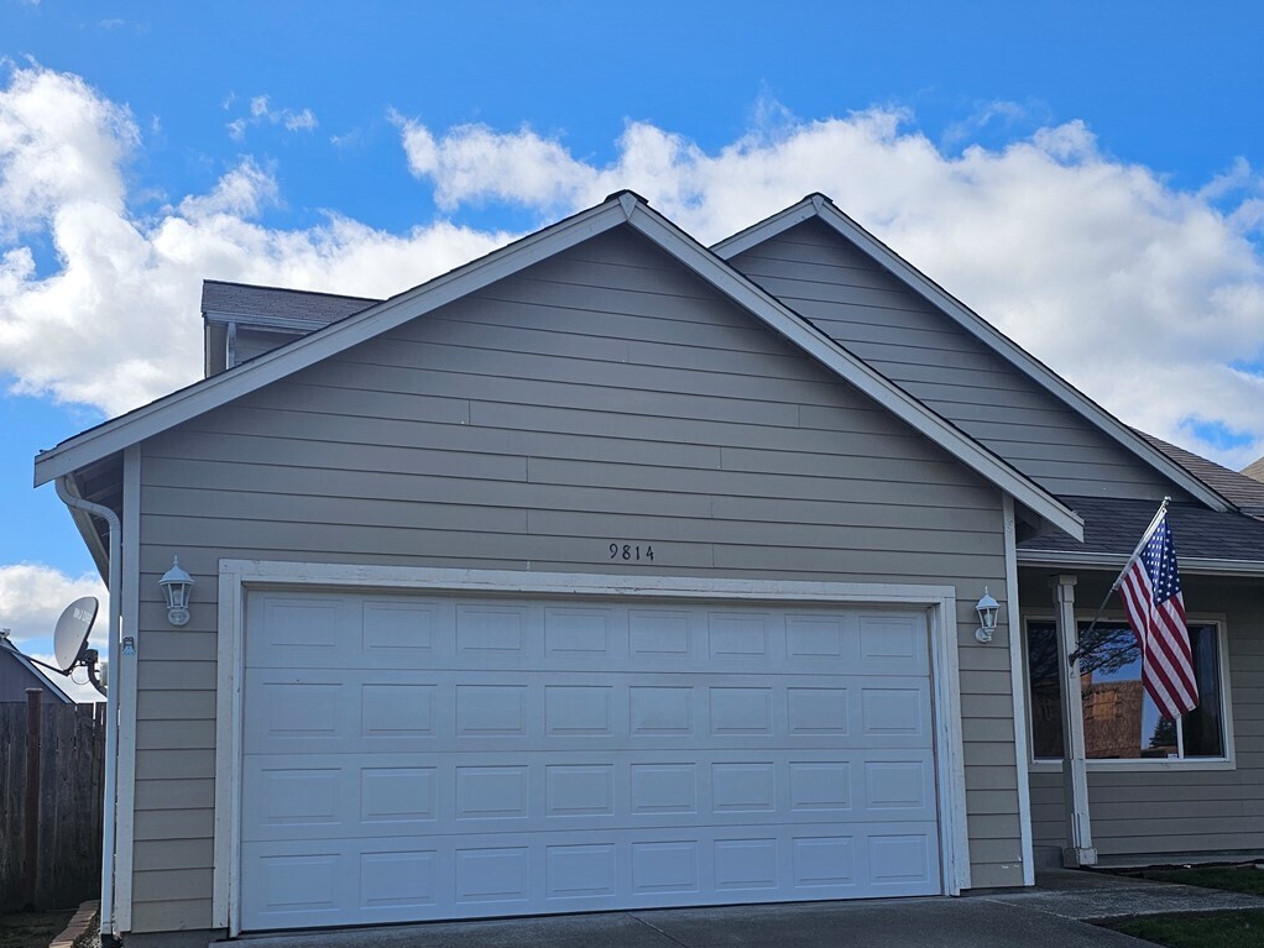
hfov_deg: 51.2
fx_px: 1315
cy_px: 660
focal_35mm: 36
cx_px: 704
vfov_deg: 39.0
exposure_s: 1/829
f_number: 1.7
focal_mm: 6.3
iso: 10
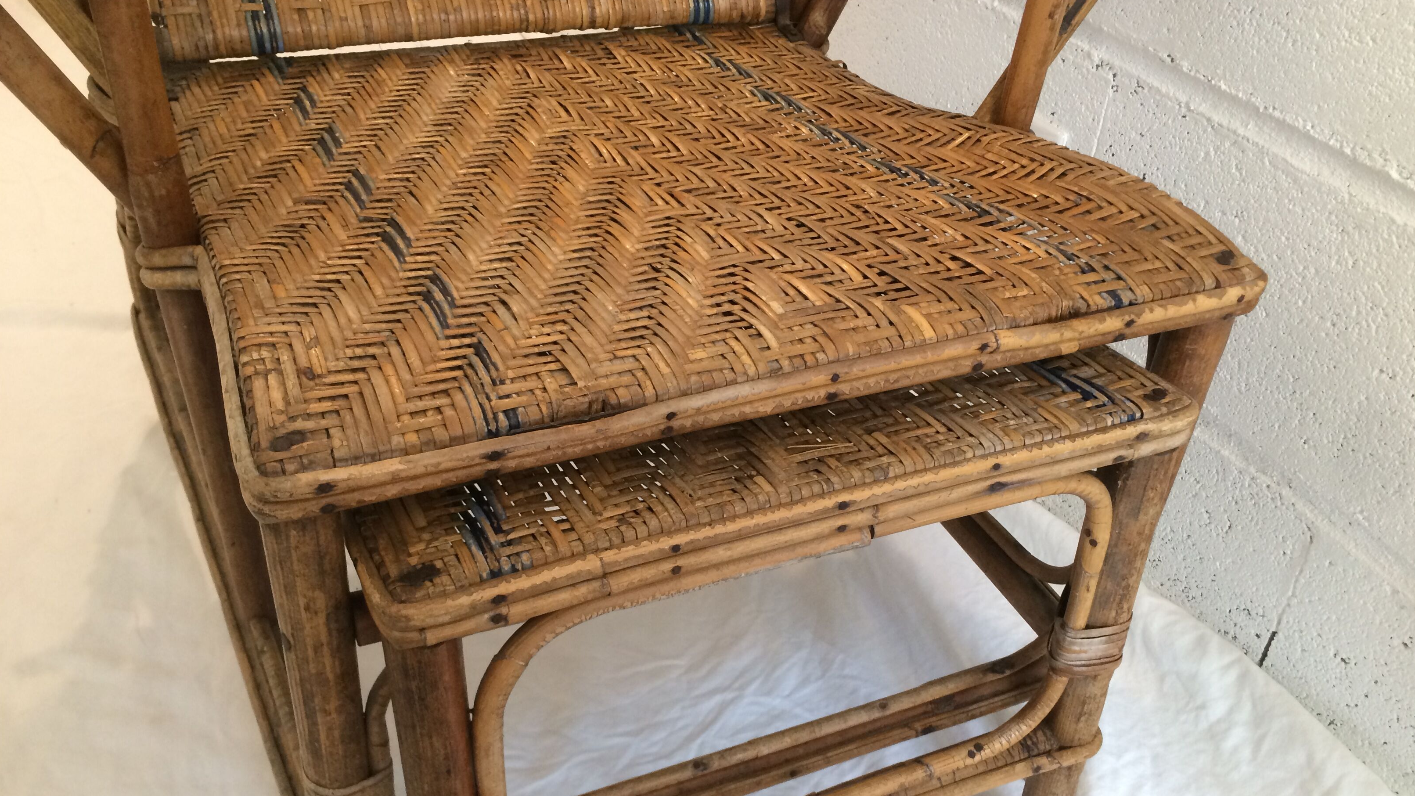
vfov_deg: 36.5
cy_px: 490
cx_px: 704
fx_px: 1201
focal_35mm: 32
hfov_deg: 61.0
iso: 200
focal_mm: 4.15
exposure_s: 1/33
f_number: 2.2
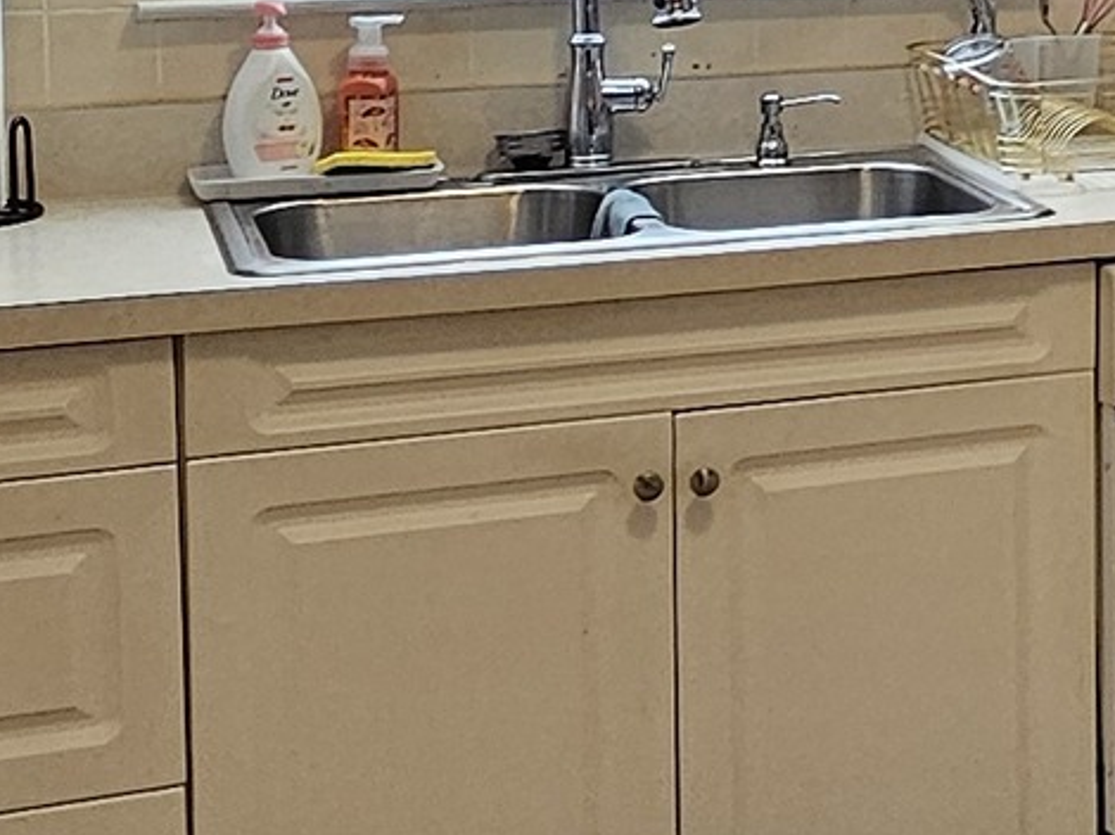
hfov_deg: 19.6
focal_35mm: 85
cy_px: -69
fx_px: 2736
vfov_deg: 16.8
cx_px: 1737
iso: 80
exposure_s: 1/60
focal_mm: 2.2
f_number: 2.2
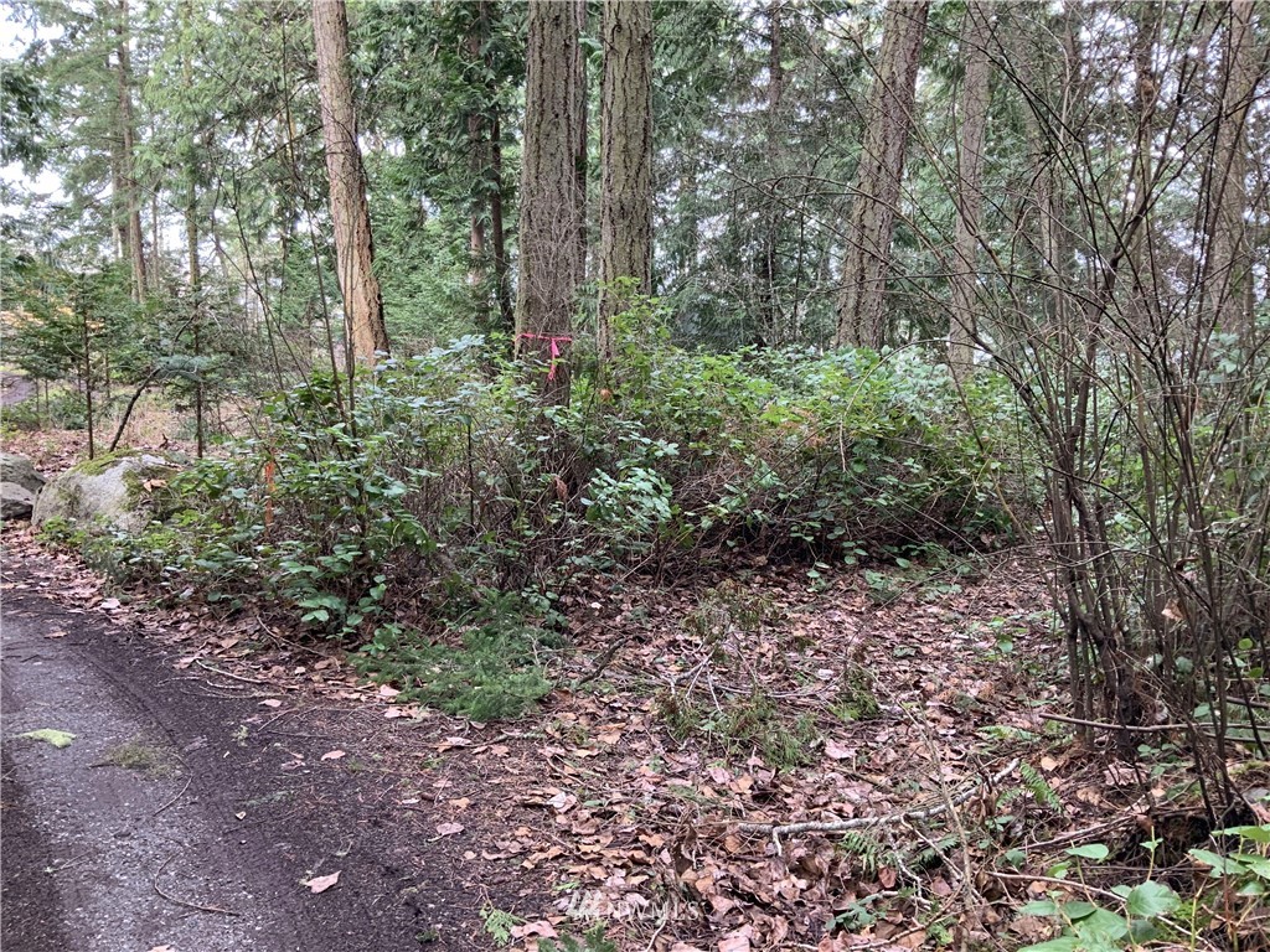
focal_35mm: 29
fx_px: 1064
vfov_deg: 48.2
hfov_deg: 61.7
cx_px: 635
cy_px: 476
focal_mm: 3
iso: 50
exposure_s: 1/60
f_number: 1.8
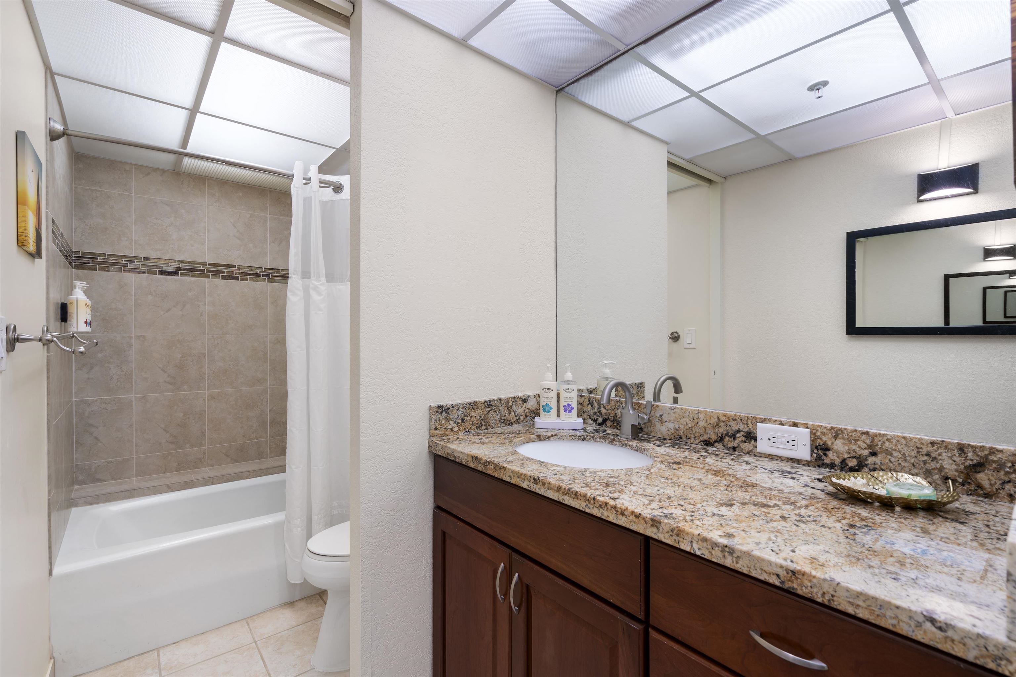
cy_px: 338
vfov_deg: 73.7
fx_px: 452
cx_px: 508
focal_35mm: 16
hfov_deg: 96.7
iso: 100
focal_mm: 16
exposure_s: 1/2.5
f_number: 8
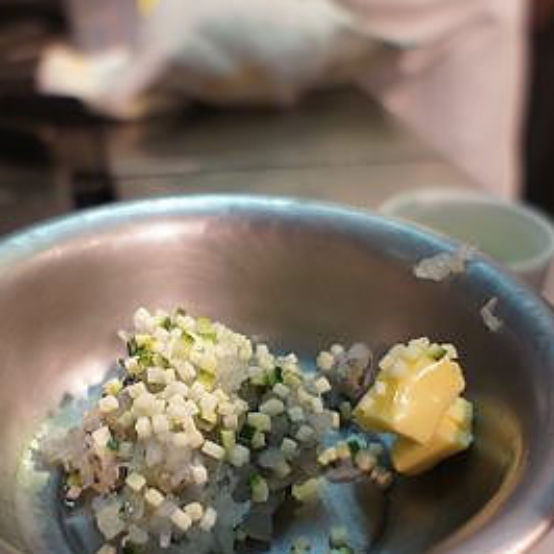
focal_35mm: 46
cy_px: 332
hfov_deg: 36.7
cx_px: 242
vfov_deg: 36.7
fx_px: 833
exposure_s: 1/30
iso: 250
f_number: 2.8
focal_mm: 16
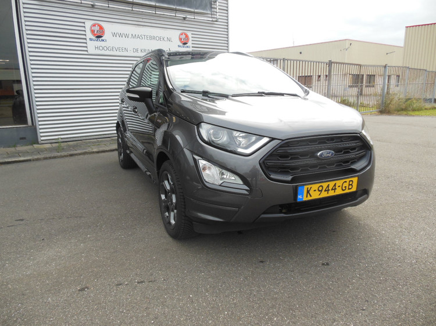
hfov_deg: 69.4
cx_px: 218
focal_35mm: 25
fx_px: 315
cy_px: 163
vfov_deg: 54.9
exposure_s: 1/320
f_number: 3.2
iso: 125
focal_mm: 4.5
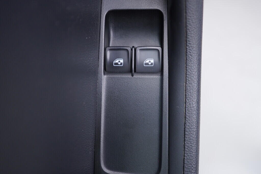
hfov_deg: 53.1
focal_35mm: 36
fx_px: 261
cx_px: 130
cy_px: 87
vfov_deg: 36.9
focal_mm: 24
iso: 200
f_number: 2.8
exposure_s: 1/40
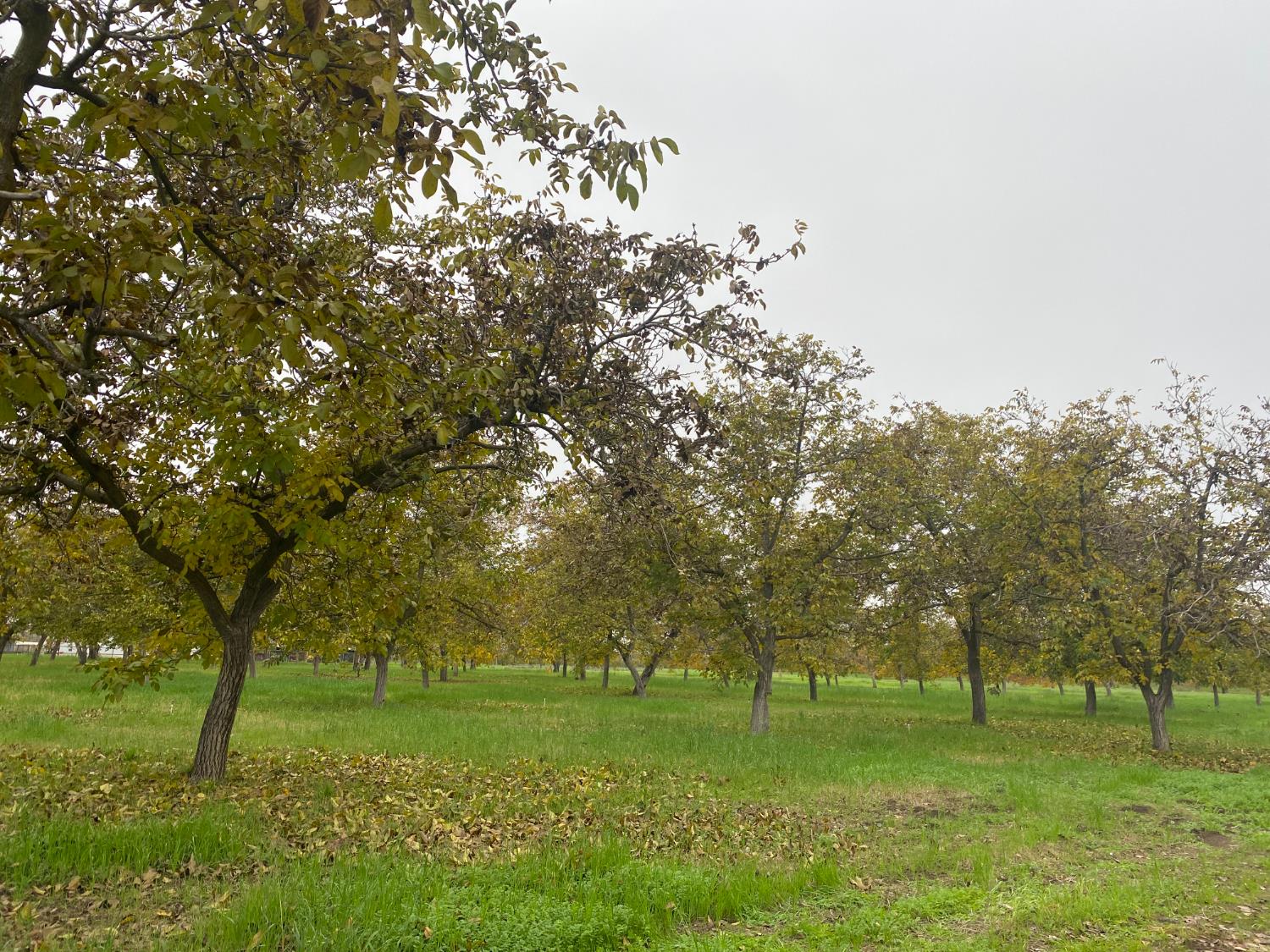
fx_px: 954
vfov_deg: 53.1
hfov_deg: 67.3
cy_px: 476
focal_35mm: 26
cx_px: 635
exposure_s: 1/415
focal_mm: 4.25
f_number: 1.8
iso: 32
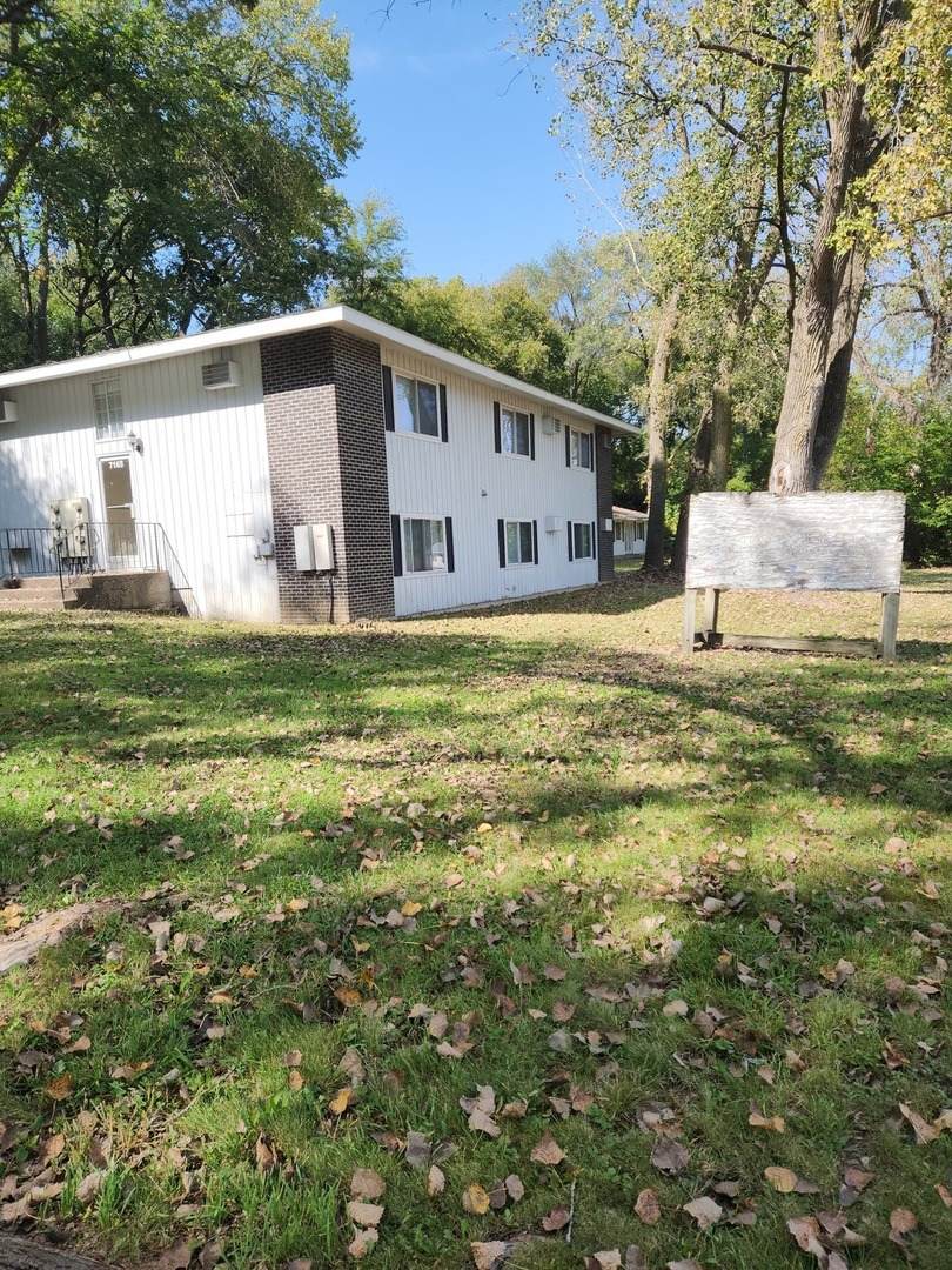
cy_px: 635
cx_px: 476
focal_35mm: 23
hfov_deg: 58.9
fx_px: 843
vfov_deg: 73.9
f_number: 1.8
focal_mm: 5.4
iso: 20
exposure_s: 1/777
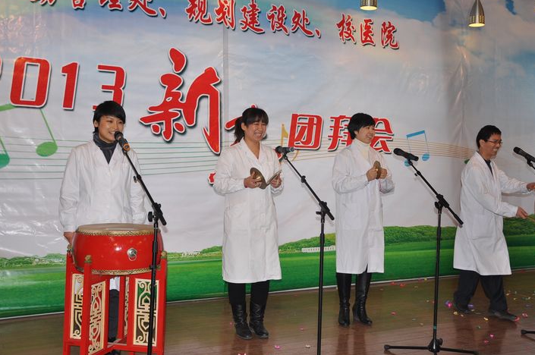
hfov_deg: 45.8
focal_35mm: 43
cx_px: 303
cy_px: 171
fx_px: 632
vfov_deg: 31.4
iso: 200
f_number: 4
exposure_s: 1/80
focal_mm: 25
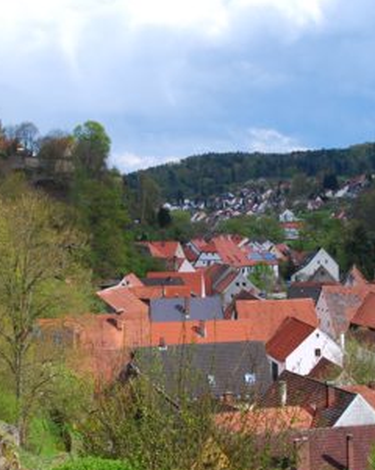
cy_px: 231
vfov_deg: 26.2
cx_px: 206
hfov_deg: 21.0
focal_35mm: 73
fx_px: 1012
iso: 200
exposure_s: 1/320
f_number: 9
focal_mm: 31
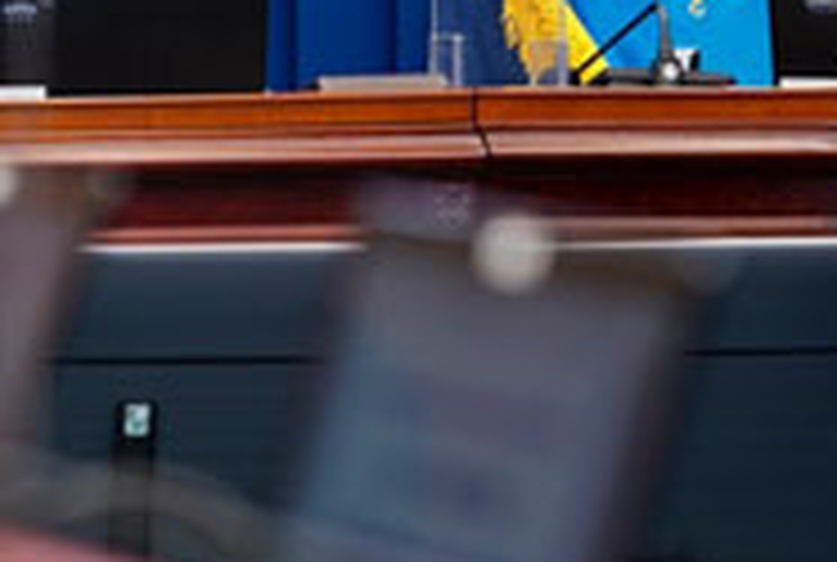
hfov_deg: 5.6
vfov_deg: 3.8
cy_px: -63
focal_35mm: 361
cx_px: -396
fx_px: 8413
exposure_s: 1/160
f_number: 3.5
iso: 1250
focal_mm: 105
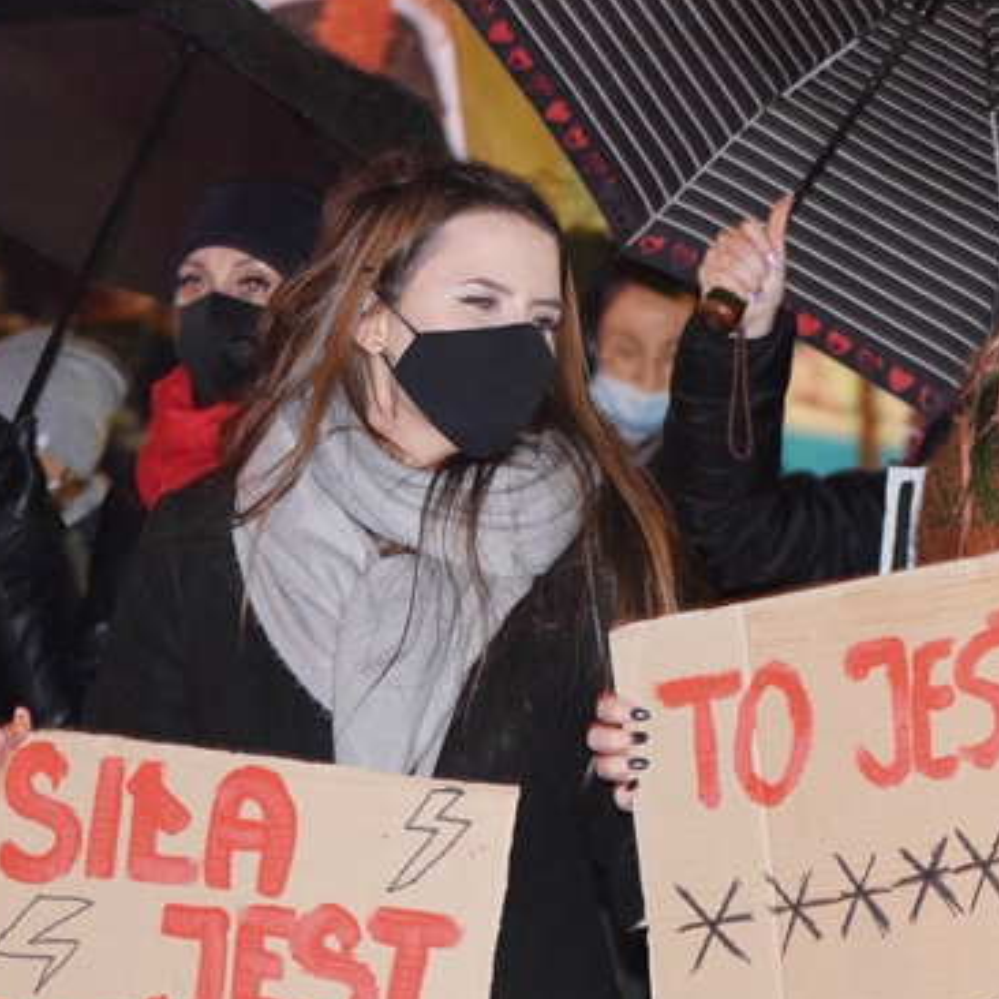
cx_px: 680
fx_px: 8163
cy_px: 543
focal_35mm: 250
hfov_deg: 7.0
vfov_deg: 7.0
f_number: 4.2
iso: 3200
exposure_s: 1/60
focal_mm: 92
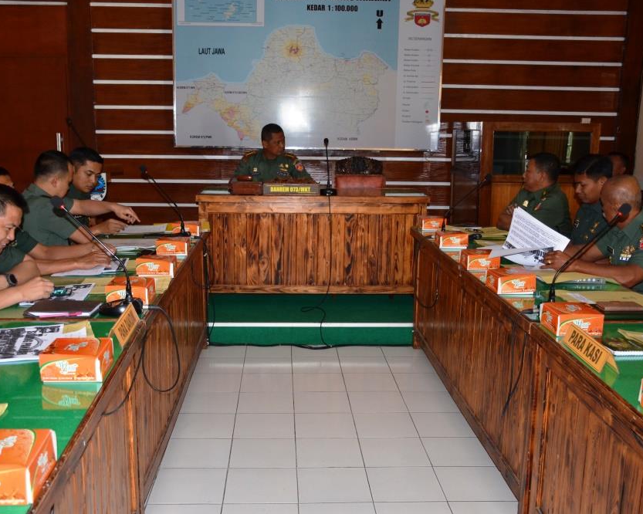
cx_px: 314
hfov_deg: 47.9
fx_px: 723
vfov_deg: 39.1
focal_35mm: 38
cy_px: 258
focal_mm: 22
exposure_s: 1/60
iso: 800
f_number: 3.5
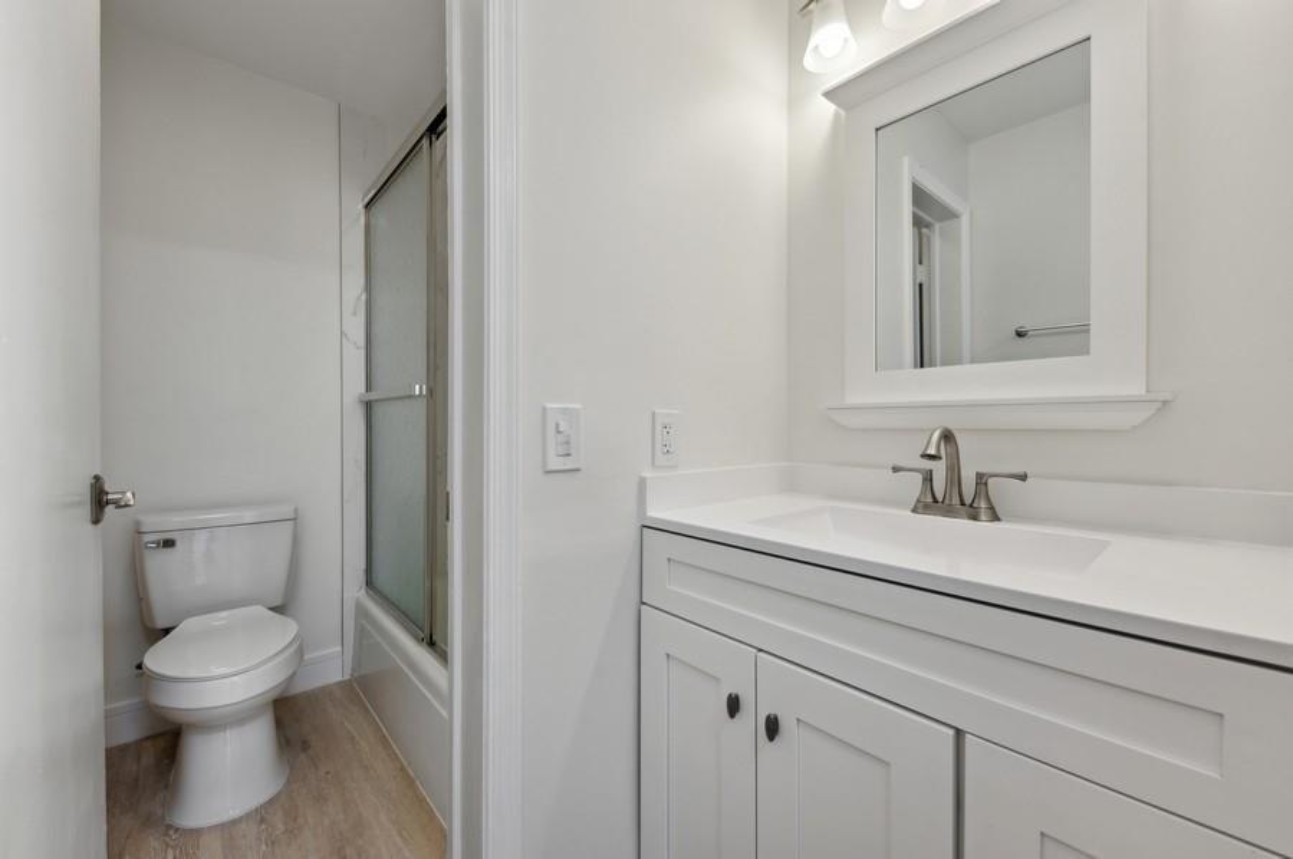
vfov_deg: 81.1
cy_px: 430
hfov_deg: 104.3
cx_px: 646
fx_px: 502
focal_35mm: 14
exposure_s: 1/15
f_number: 8
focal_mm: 14
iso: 100
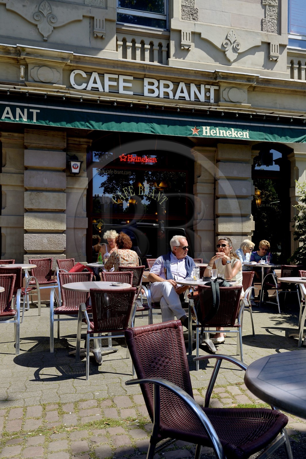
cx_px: 153
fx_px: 408
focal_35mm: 32
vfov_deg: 58.7
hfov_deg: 41.1
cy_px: 230
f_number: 6.3
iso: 200
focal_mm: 32
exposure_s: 1/640
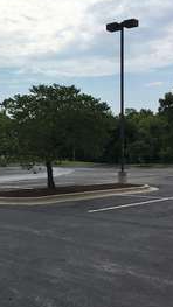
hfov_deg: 24.4
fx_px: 391
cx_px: 28
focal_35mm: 48
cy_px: 145
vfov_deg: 42.9
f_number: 2.2
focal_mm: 4.15
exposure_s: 1/2262
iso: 25
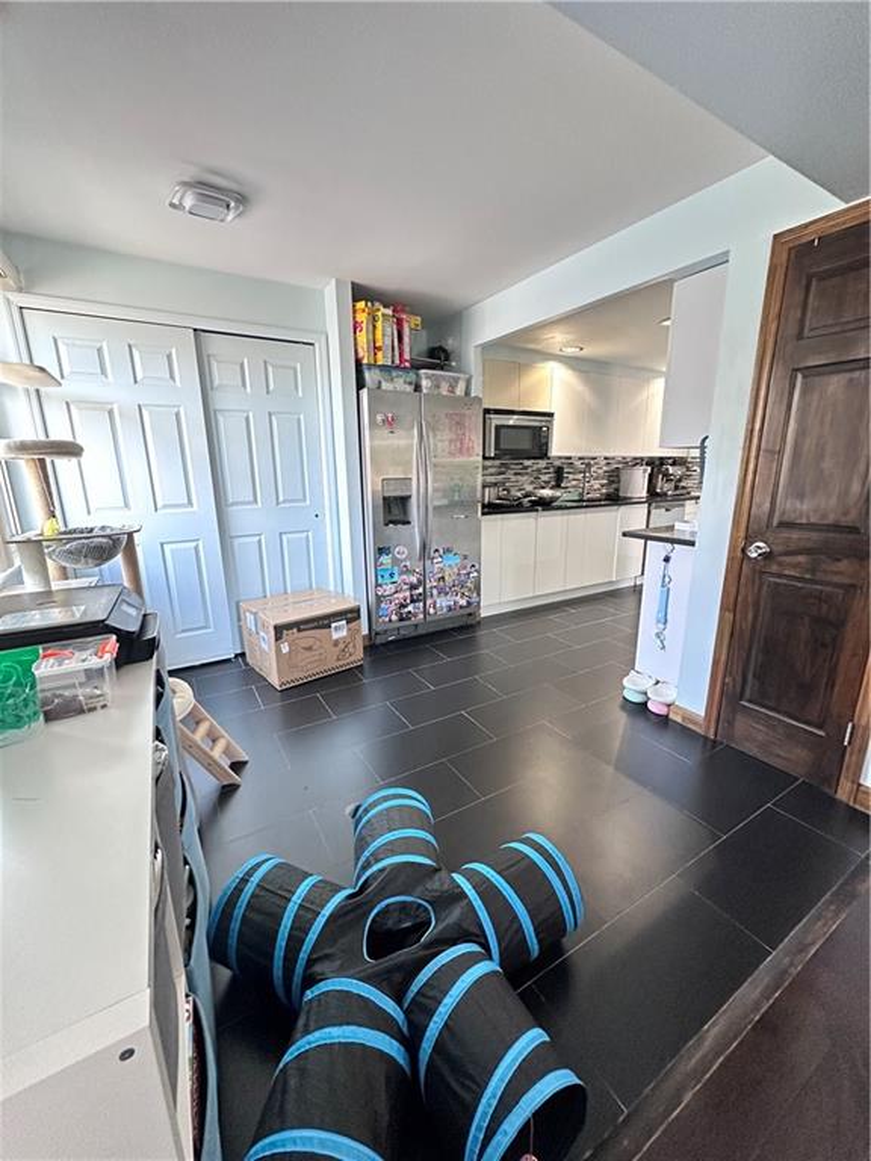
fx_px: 470
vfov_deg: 102.1
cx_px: 436
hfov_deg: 85.7
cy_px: 580
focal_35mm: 14
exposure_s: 1/60
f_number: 2.2
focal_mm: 2.22
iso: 500
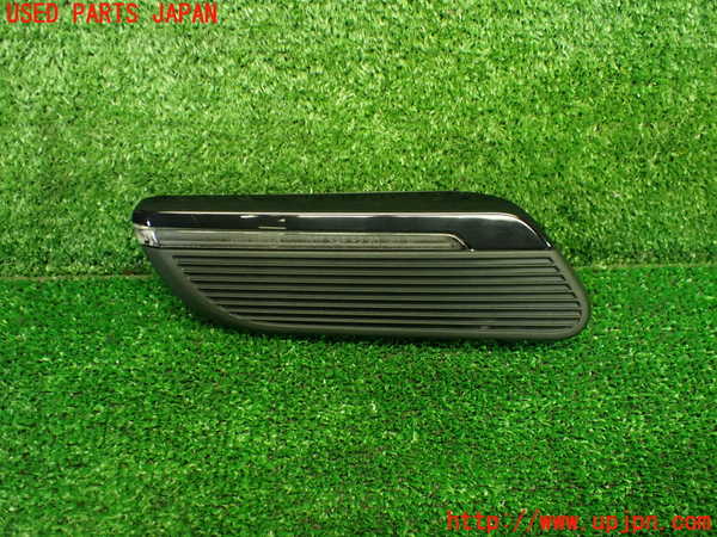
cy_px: 268
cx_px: 358
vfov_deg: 46.8
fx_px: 621
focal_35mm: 30
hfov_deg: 60.0
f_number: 2.3
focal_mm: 5.4
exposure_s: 1/100
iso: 800
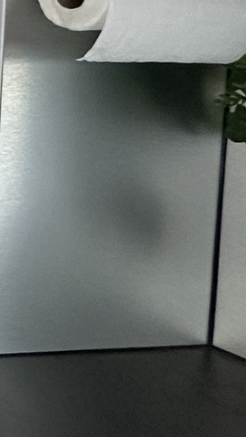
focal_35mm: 79
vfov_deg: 25.6
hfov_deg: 8.1
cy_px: 9
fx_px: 915
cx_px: -750
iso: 125
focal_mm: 2.22
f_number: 2.2
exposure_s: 1/100
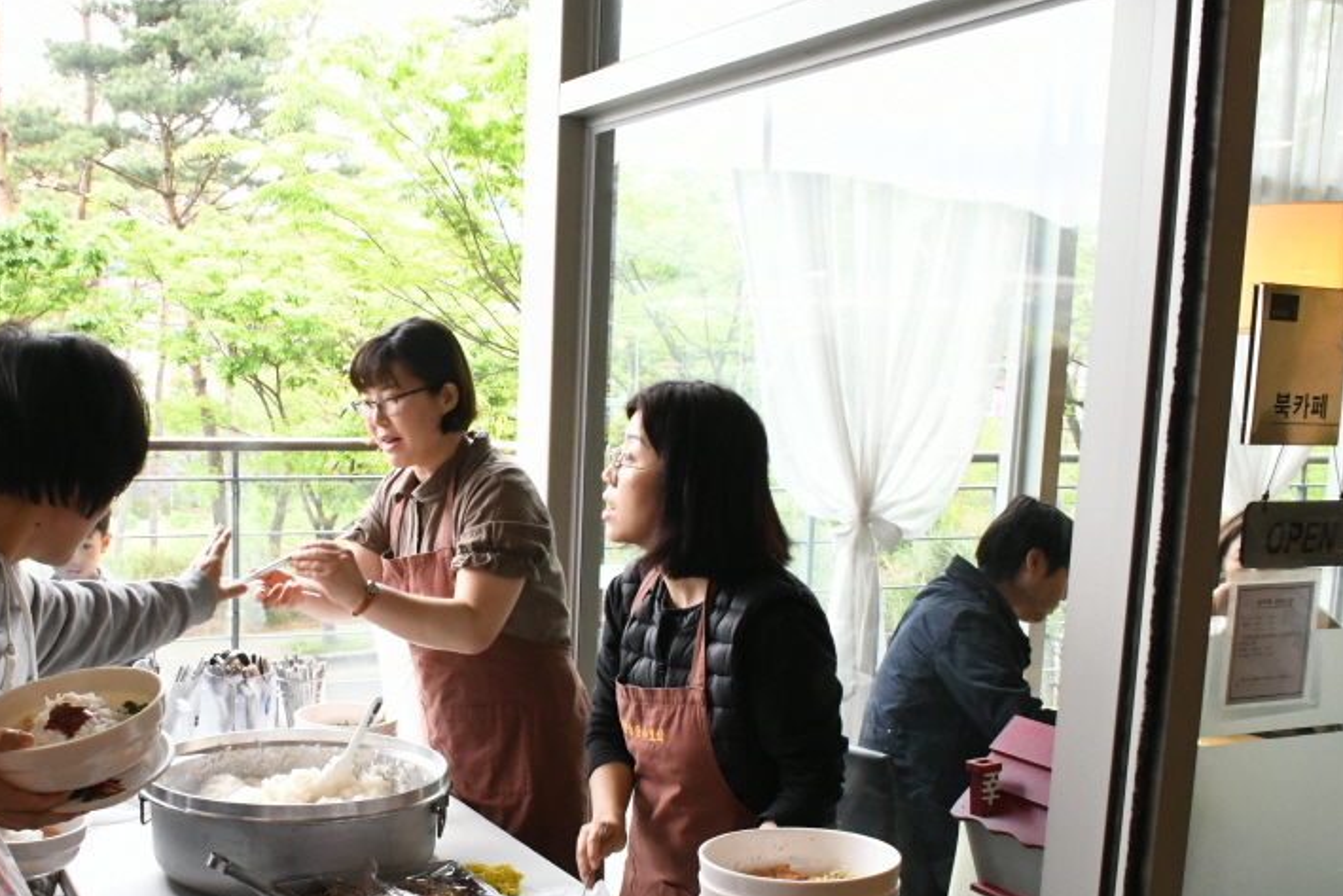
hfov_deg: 48.9
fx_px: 1455
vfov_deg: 33.9
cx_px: 474
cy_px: 609
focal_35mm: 39
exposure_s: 1/80
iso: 3200
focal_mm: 18
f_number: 14
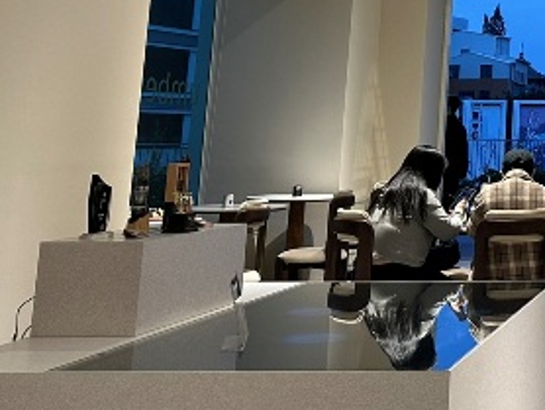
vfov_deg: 19.9
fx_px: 1087
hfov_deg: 24.3
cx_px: 721
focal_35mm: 69
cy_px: -100
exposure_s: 1/60
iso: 125
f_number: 1.78
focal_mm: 6.86
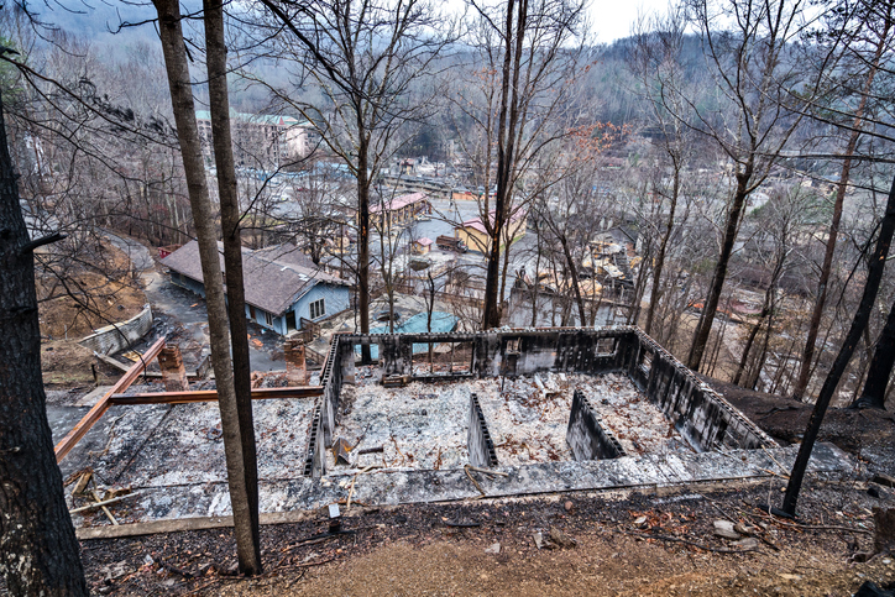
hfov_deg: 93.3
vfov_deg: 70.5
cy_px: 298
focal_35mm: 17
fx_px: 423
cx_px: 448
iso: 800
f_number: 5.6
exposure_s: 1/100
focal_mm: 17
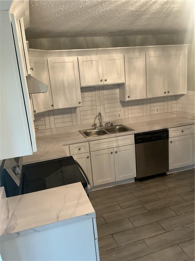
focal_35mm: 29
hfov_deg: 48.2
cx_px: 98
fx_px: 218
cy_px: 130
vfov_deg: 61.7
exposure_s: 1/40
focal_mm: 3
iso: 320
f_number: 1.8
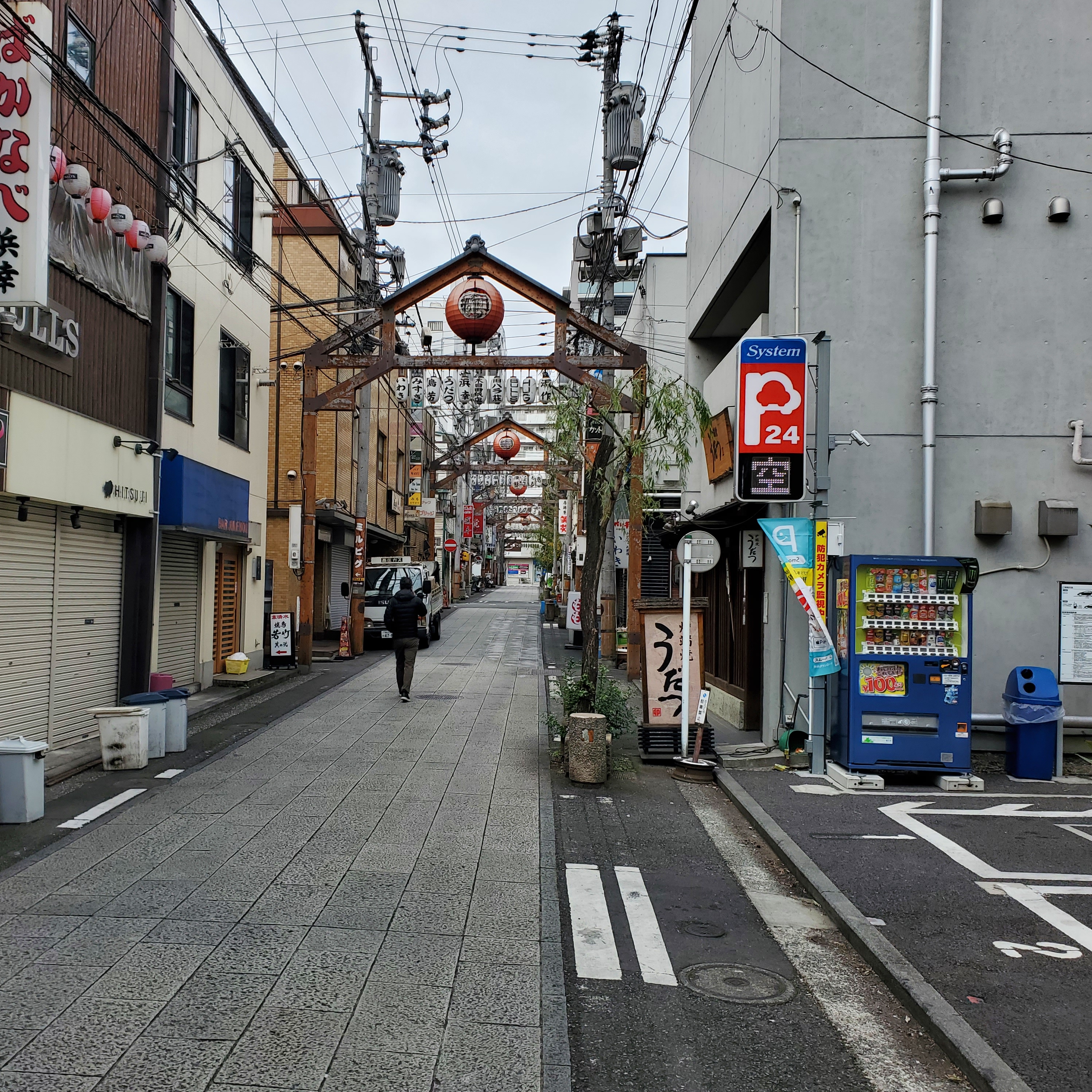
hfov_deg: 52.1
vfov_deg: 52.5
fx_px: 1106
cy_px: 542
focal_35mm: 31
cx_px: 432
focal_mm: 4.3
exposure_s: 1/997
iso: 50
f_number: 2.4
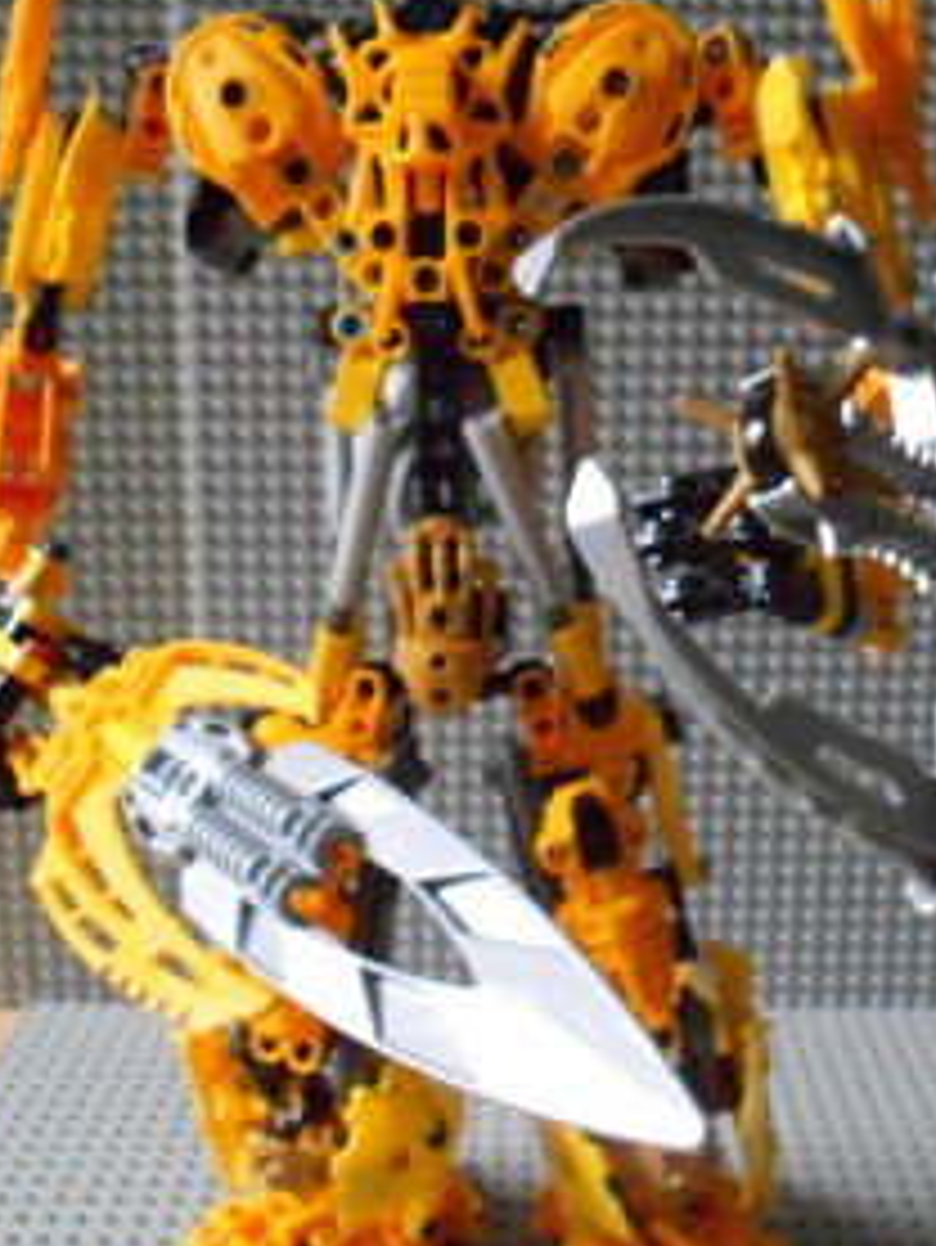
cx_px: 554
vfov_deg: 44.8
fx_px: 1513
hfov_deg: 34.3
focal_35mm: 42
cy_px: 652
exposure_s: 1/8
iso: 800
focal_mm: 4.6
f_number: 3.2
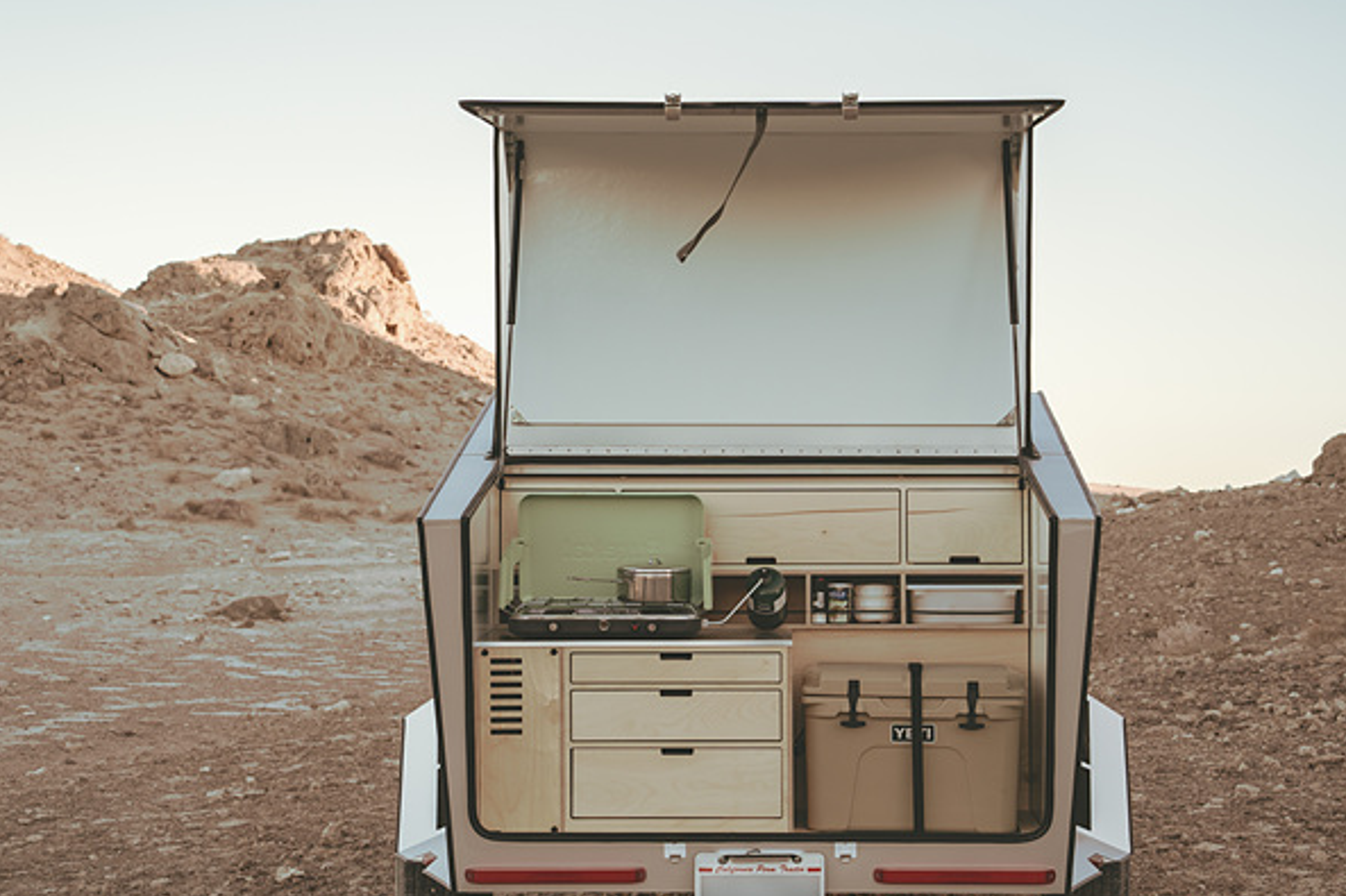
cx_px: 758
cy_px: 512
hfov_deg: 29.2
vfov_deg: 19.7
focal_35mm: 69
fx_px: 2579
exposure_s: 1/250
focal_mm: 50
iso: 100
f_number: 5
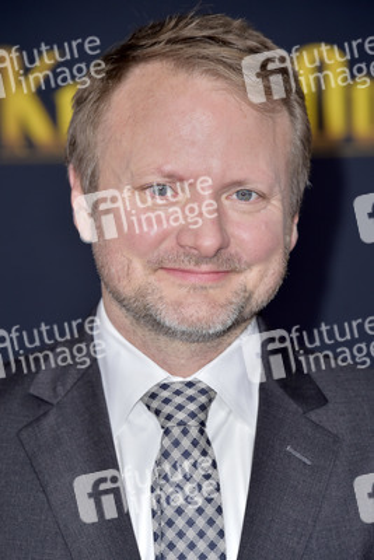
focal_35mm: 300
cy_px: 280
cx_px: 187
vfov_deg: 6.9
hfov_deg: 4.6
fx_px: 4671
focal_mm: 300
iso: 500
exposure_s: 1/250
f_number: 7.1
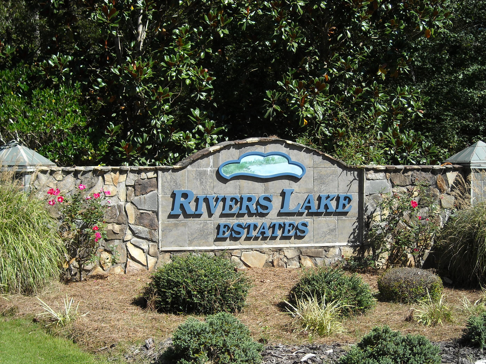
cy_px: 192
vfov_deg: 27.0
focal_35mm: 54
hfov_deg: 35.5
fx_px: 758
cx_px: 240
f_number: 3.2
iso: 64
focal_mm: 7.92
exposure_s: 1/478
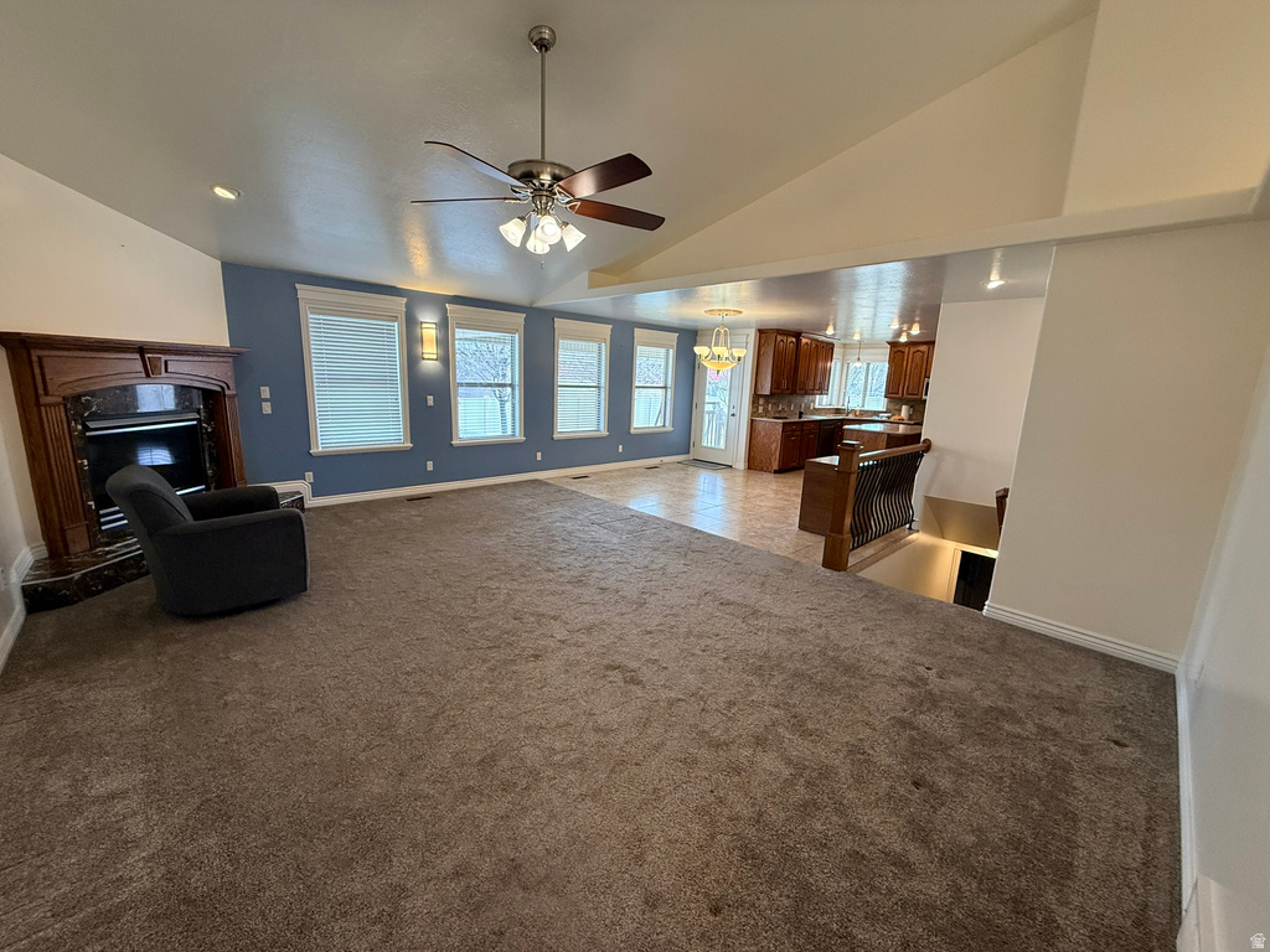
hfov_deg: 102.1
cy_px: 476
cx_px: 635
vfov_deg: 85.7
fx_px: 514
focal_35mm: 14
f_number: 2.2
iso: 160
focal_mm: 2.22
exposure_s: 1/120
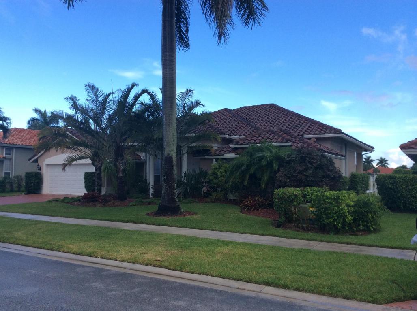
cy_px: 156
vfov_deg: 42.8
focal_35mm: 33
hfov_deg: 55.4
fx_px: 397
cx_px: 208
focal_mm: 3.3
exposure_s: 1/381
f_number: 2.4
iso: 32
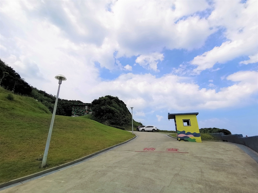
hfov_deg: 94.5
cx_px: 129
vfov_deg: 78.1
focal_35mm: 16
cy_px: 96
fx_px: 119
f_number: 2.2
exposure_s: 1/1541
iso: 50
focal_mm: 2.35
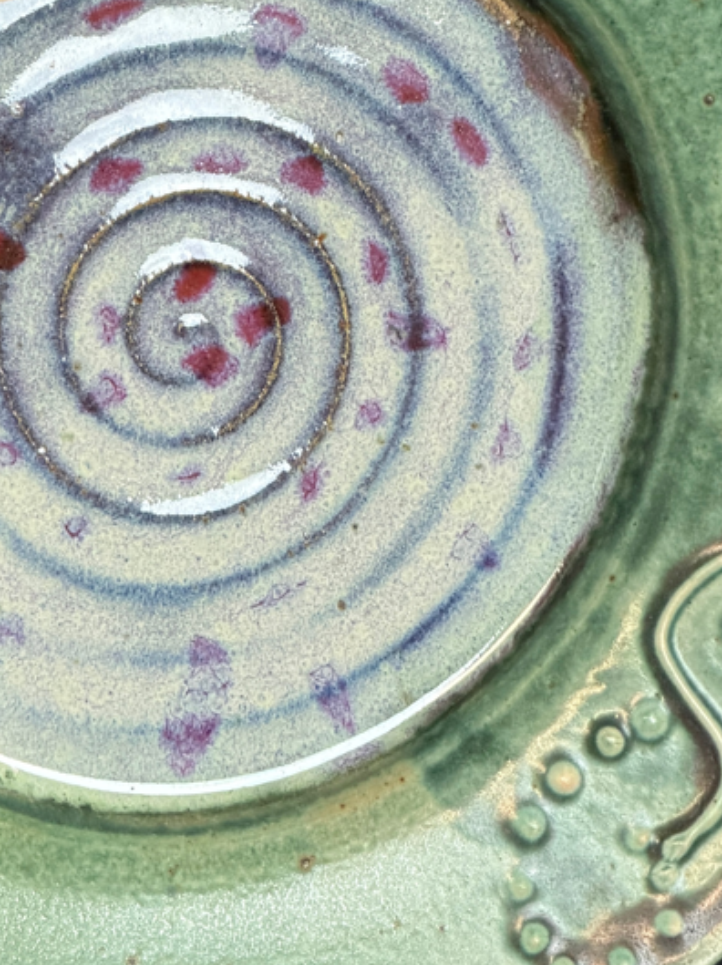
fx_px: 6320
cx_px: 186
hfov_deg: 6.5
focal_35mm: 227
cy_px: 418
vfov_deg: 8.7
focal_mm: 16.89
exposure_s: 1/60
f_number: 2.8
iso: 320
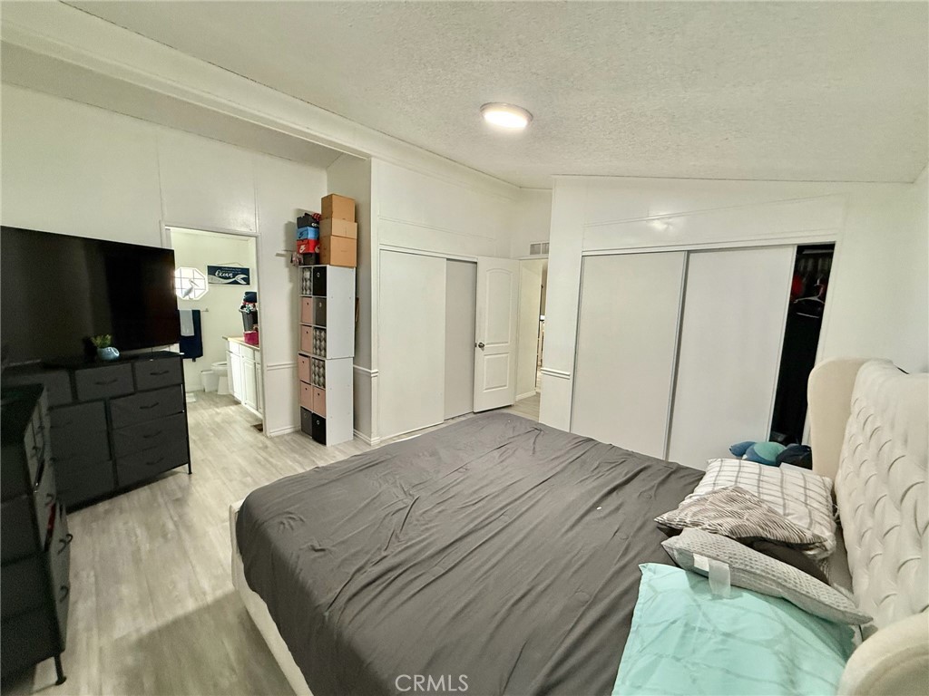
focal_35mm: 14
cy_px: 348
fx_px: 376
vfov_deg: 85.7
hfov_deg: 102.1
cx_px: 464
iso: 320
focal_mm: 2.22
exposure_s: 1/60
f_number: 2.2
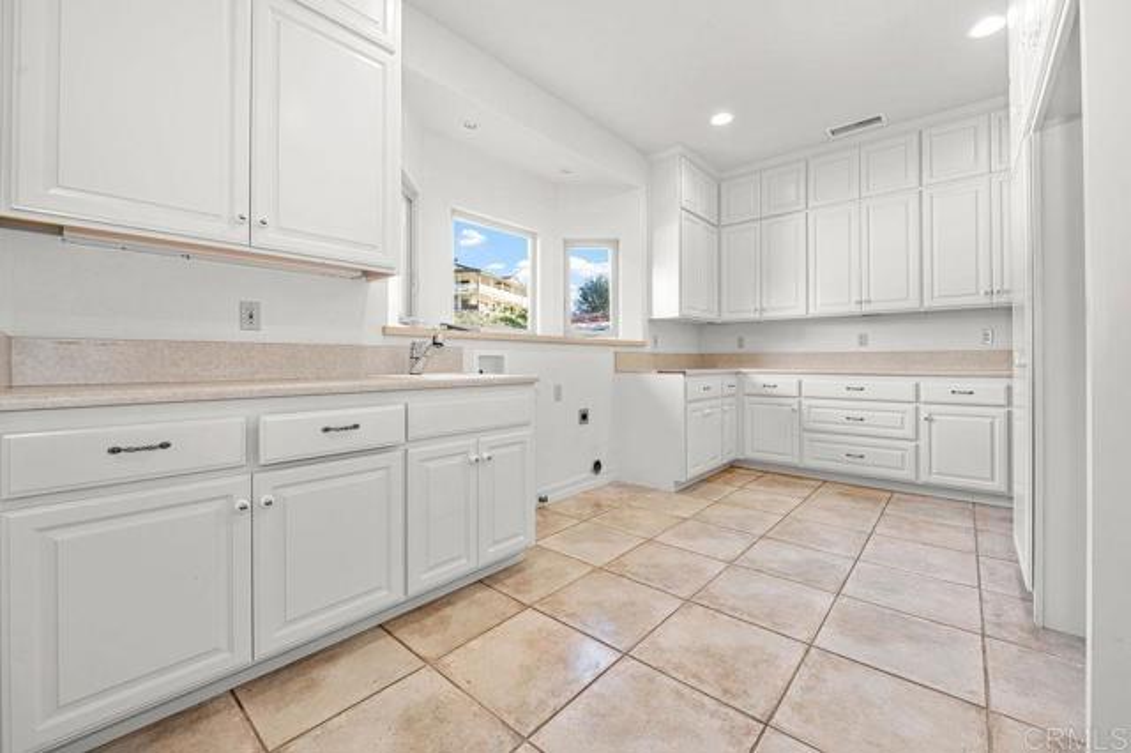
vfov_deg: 81.1
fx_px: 440
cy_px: 376
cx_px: 566
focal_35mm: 14
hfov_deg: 104.3
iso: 100
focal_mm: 14
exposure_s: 1/4
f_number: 7.1
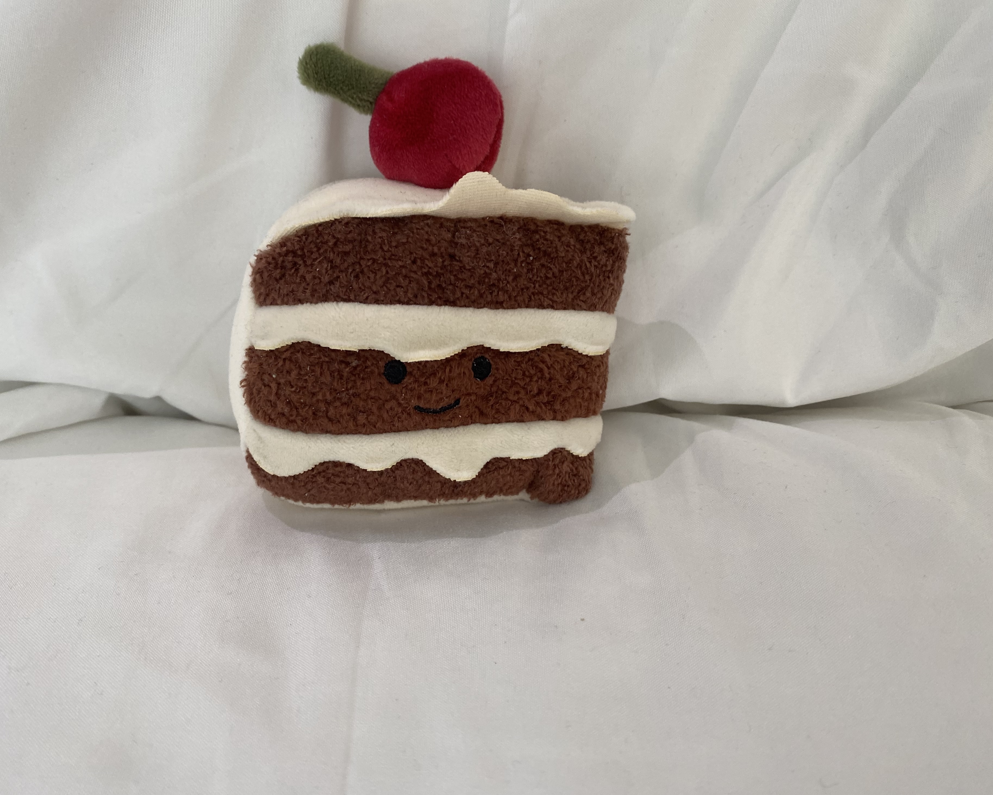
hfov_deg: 62.2
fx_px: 823
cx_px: 478
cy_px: 402
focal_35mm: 28
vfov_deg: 51.5
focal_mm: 4.25
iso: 100
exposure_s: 1/121
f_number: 1.8
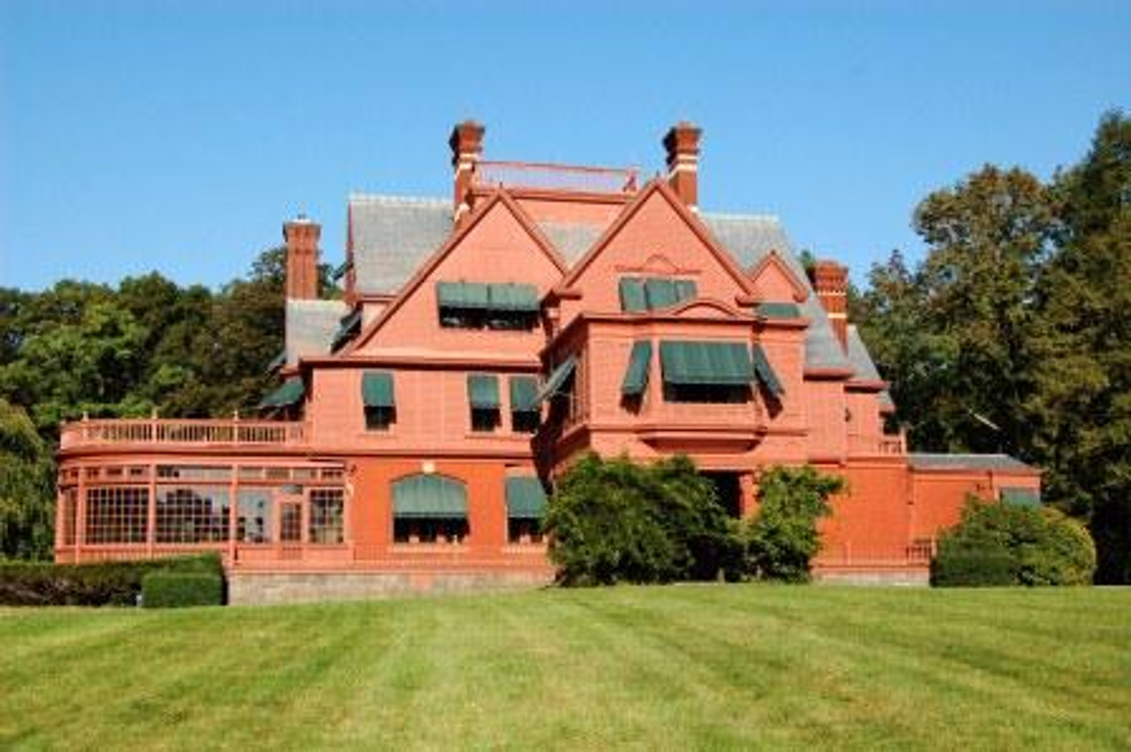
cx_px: 566
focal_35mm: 45
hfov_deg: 43.6
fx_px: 1413
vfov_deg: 29.8
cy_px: 376
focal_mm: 30
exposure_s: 1/250
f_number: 8
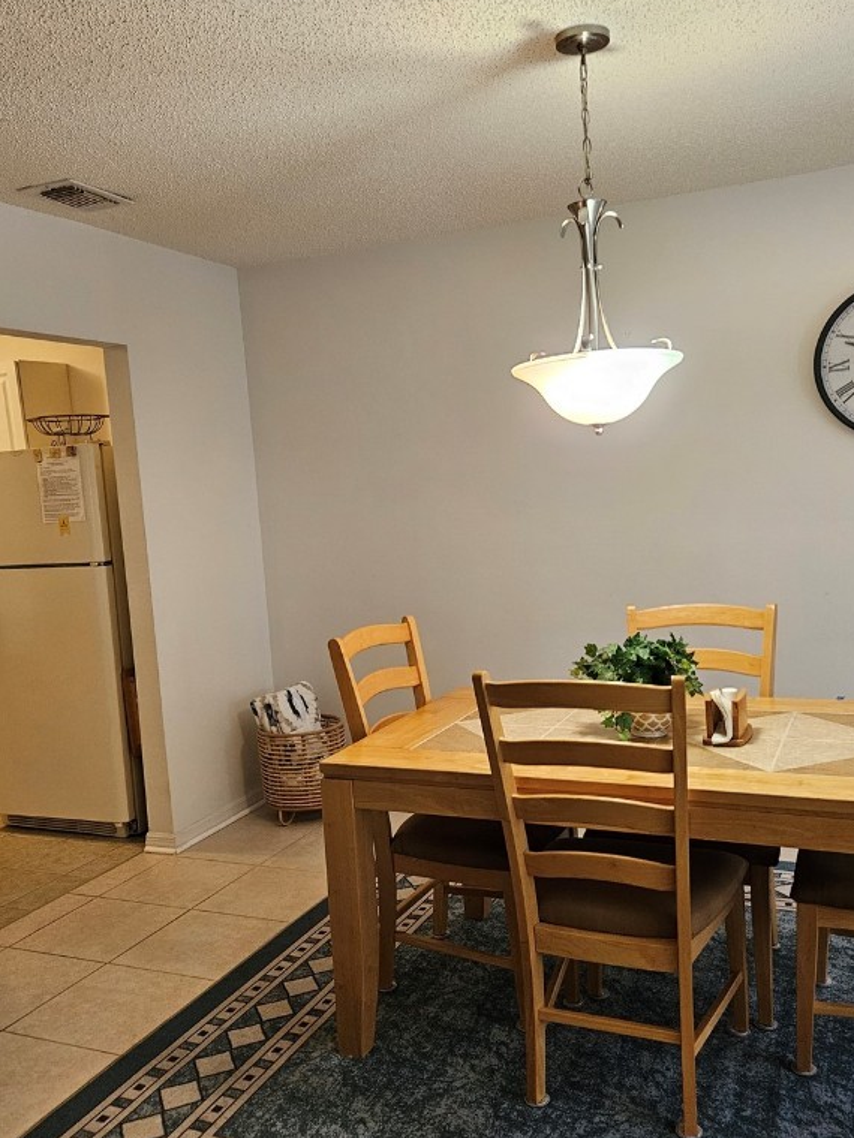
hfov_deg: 45.4
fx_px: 1020
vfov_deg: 58.4
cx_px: 454
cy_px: 568
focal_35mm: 31
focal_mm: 5.4
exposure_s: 1/120
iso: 500
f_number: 1.8
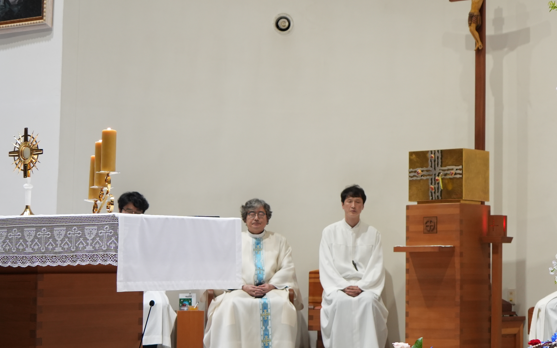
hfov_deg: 22.3
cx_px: 498
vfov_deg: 14.4
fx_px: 1381
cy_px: 171
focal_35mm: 91
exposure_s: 1/40
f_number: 3.5
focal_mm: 42
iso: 800
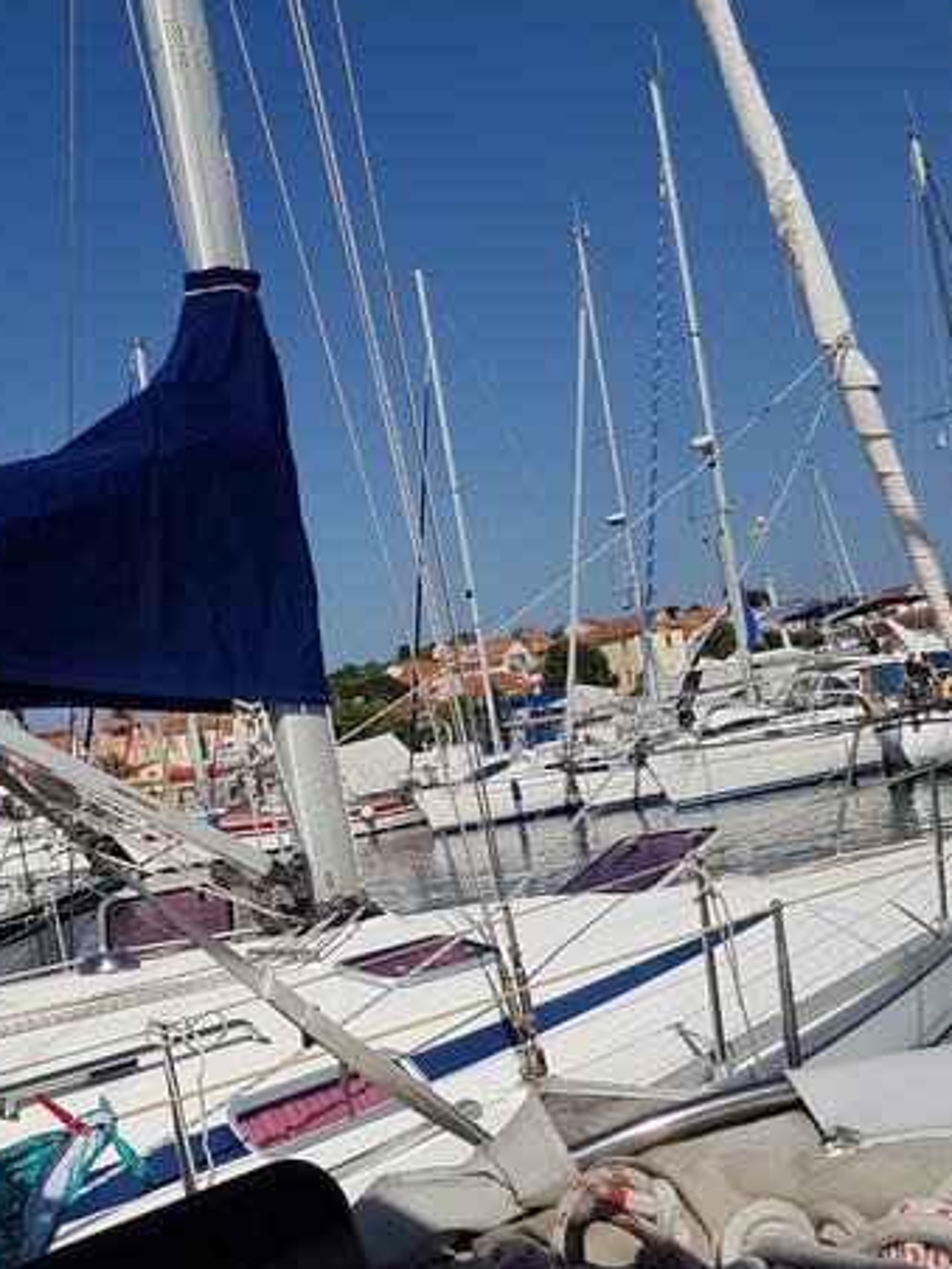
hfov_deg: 31.3
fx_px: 1687
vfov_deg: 41.1
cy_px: 730
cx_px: 320
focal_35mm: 46
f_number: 1.7
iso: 50
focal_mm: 4.2
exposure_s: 1/6176
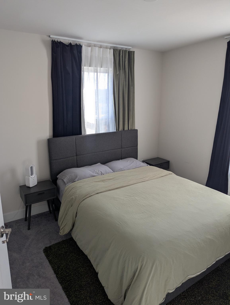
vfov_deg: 71.5
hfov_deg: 56.9
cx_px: 115
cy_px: 152
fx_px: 212
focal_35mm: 24
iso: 49
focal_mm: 6.81
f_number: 1.85
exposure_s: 1/202
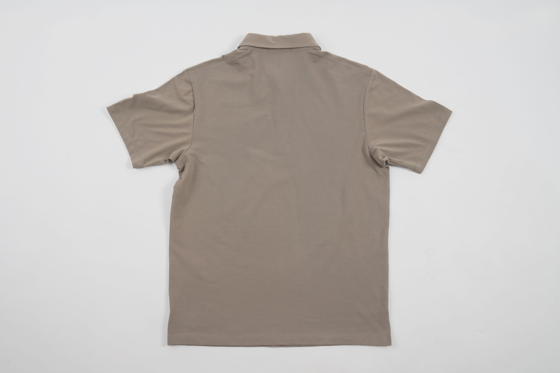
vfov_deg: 37.9
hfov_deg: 54.4
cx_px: 280
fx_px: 544
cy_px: 186
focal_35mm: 35
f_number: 11
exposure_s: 1/250
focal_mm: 35
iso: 100
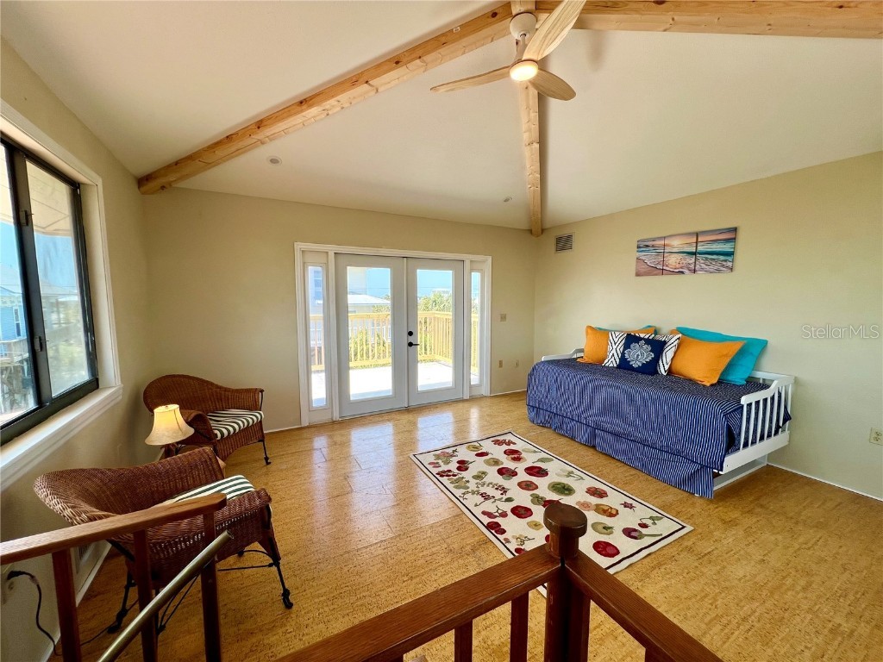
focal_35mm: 13
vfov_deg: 89.9
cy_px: 331
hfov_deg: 106.2
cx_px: 442
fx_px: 332
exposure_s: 1/264
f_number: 1.8
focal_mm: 1.57
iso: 32
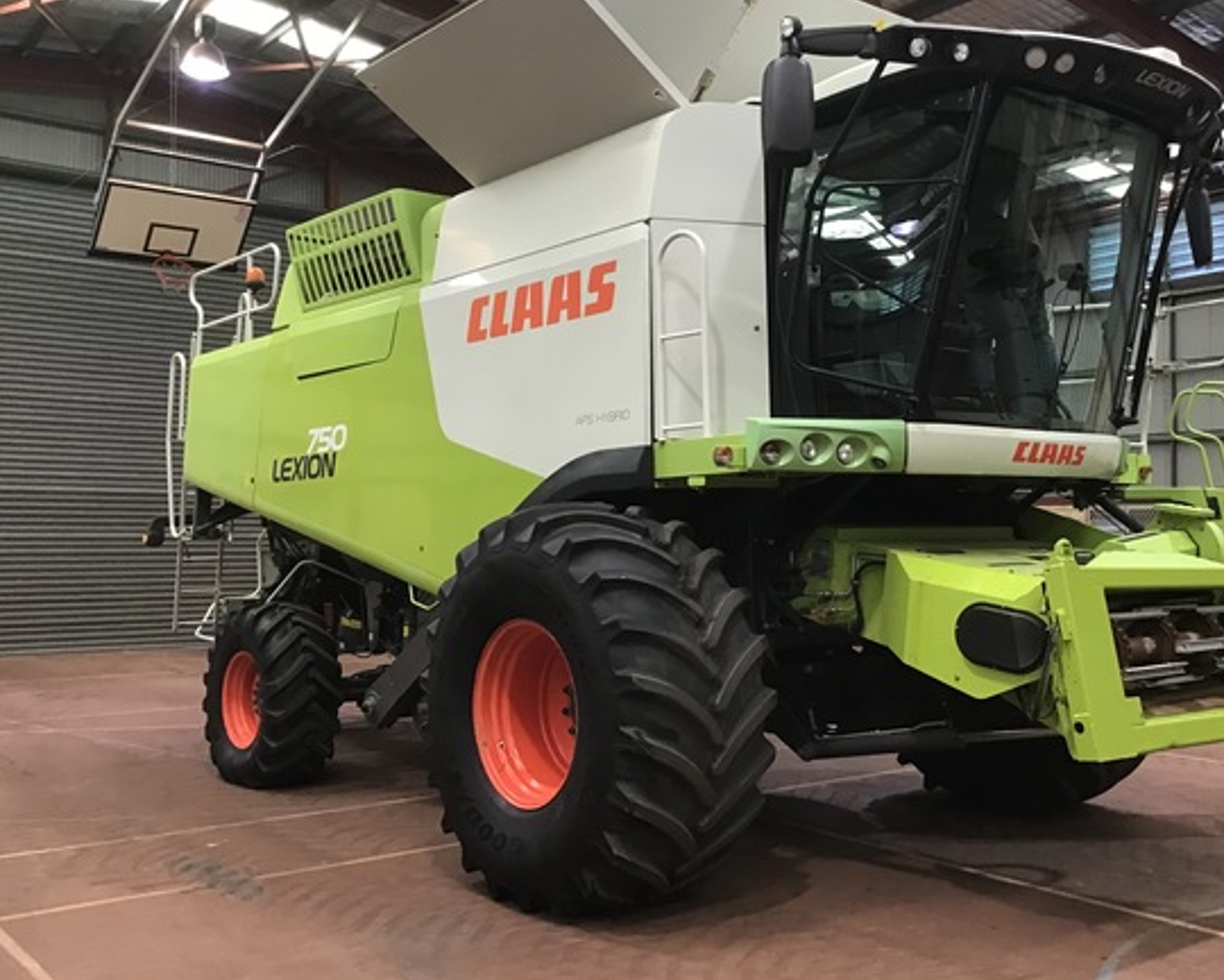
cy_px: 462
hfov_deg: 48.8
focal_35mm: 37
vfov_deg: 40.1
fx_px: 1340
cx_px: 725
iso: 125
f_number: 2.4
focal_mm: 3.3
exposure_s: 1/33
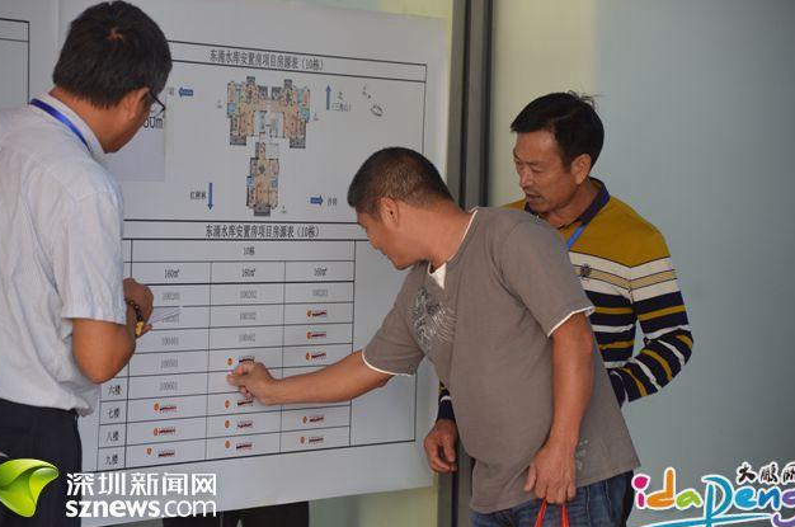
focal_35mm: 164
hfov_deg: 12.6
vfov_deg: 8.4
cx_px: 394
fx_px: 3605
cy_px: 264
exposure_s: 1/50
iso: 800
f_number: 5.6
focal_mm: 105
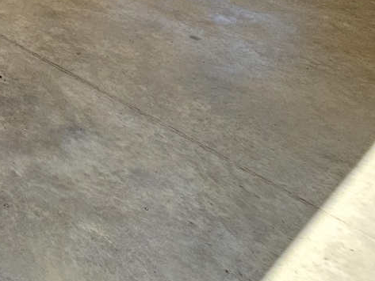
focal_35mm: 44
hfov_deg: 25.2
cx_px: -246
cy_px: -125
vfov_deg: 25.7
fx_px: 477
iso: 50
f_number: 2.2
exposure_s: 1/236
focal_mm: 2.2
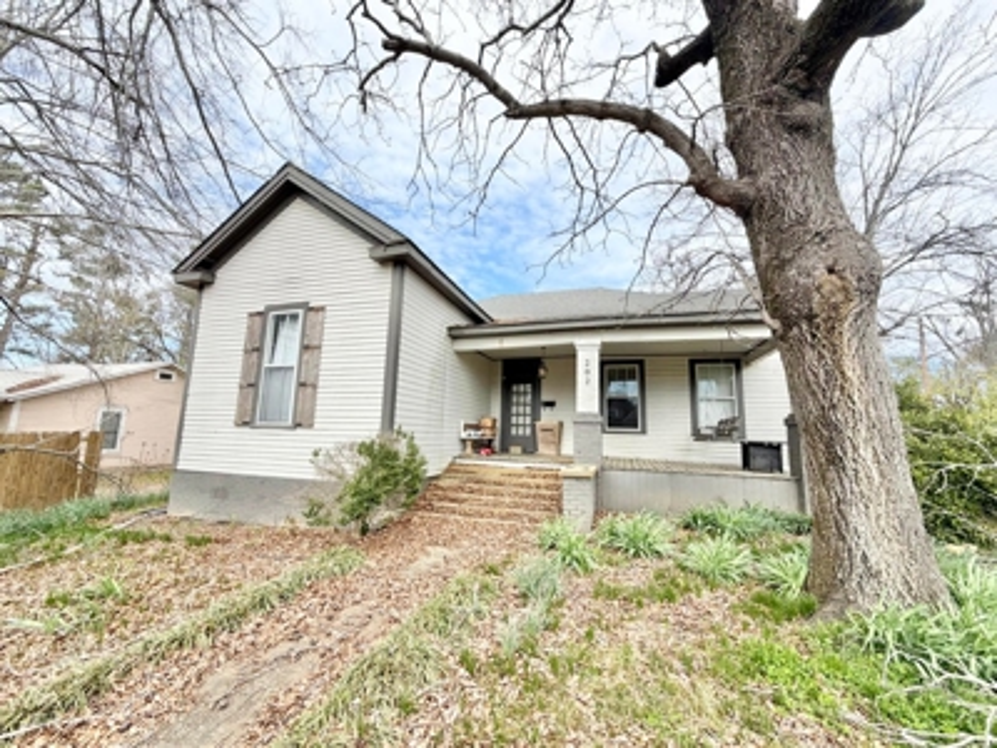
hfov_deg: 102.1
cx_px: 498
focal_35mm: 14
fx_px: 403
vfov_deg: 85.7
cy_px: 374
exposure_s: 1/770
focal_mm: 2.22
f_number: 2.2
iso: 32
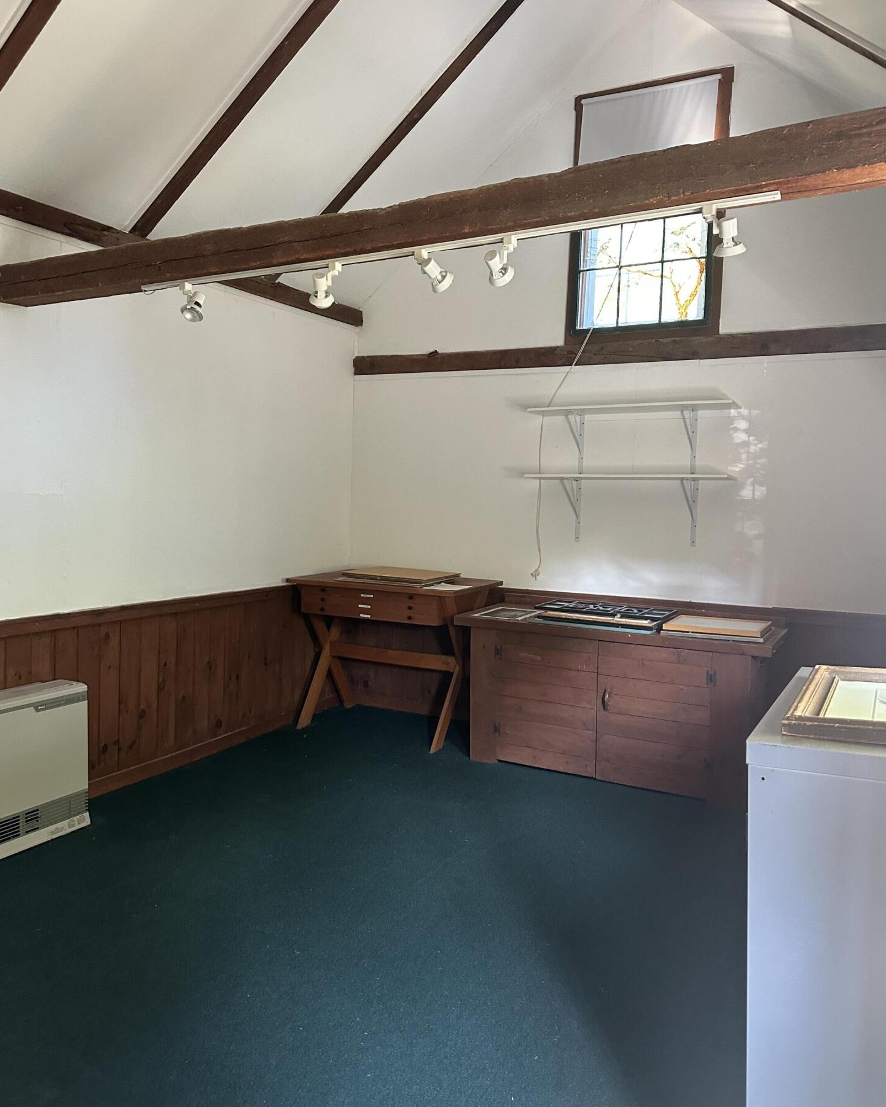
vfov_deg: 66.0
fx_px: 852
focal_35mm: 26
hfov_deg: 54.9
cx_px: 434
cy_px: 542
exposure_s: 1/60
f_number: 1.78
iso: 500
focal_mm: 6.86
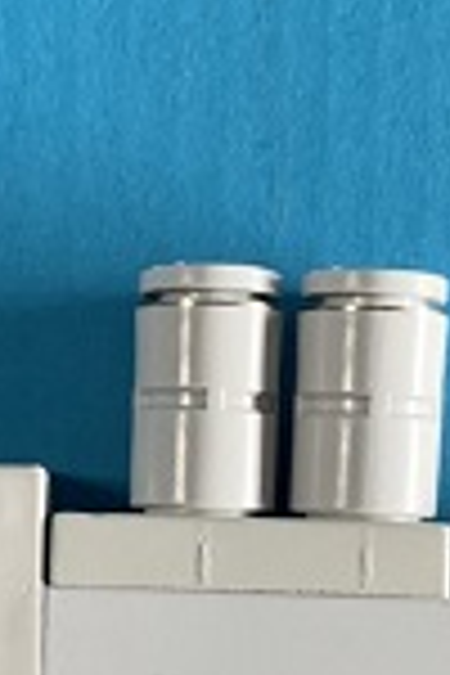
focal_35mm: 145
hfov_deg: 9.4
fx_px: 2719
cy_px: 686
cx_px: 34
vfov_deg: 13.9
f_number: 1.8
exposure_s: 1/60
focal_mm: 4.25
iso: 160
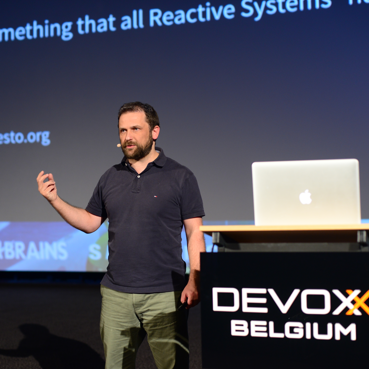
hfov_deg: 26.9
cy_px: 184
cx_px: 166
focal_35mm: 64
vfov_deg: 26.9
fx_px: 772
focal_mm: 50
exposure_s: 1/60
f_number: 2.5
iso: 800
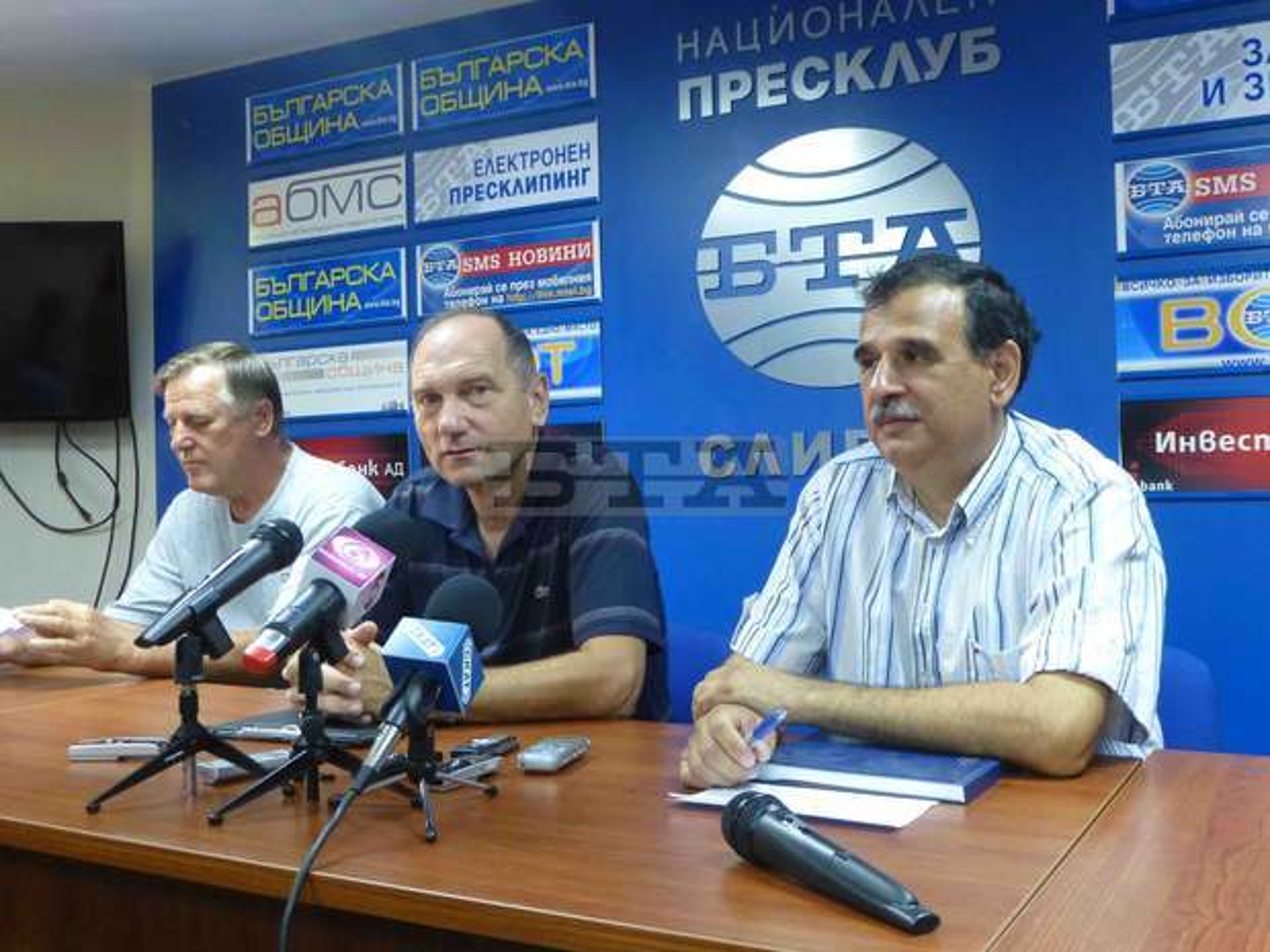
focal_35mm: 36
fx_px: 1321
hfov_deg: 51.4
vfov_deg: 39.7
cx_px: 635
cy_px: 476
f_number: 3.7
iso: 800
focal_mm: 6.4
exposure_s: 1/30
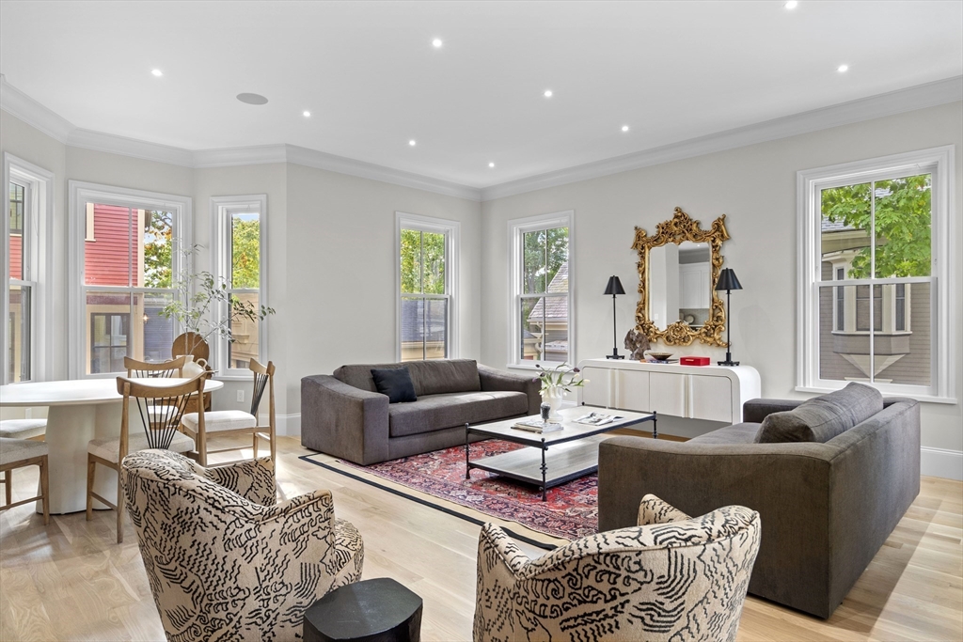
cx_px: 482
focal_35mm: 20
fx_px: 535
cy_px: 321
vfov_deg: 61.9
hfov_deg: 84.0
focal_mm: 20
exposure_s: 1/6
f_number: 7.1
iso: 320
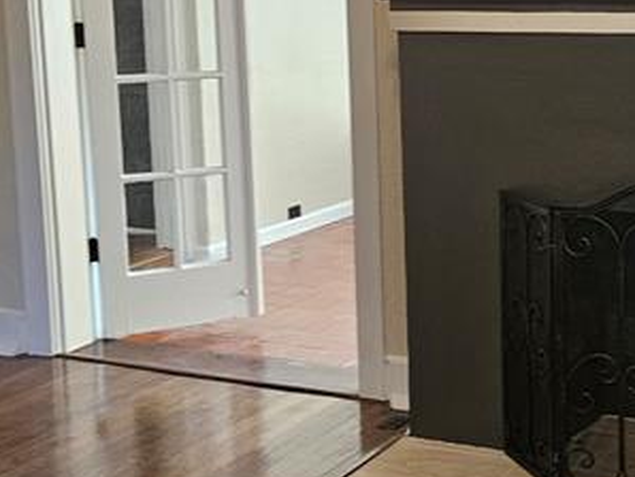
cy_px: 164
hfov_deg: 24.4
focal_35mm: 79
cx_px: 475
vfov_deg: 18.6
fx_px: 1450
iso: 200
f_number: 1.8
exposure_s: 1/120
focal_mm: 5.4
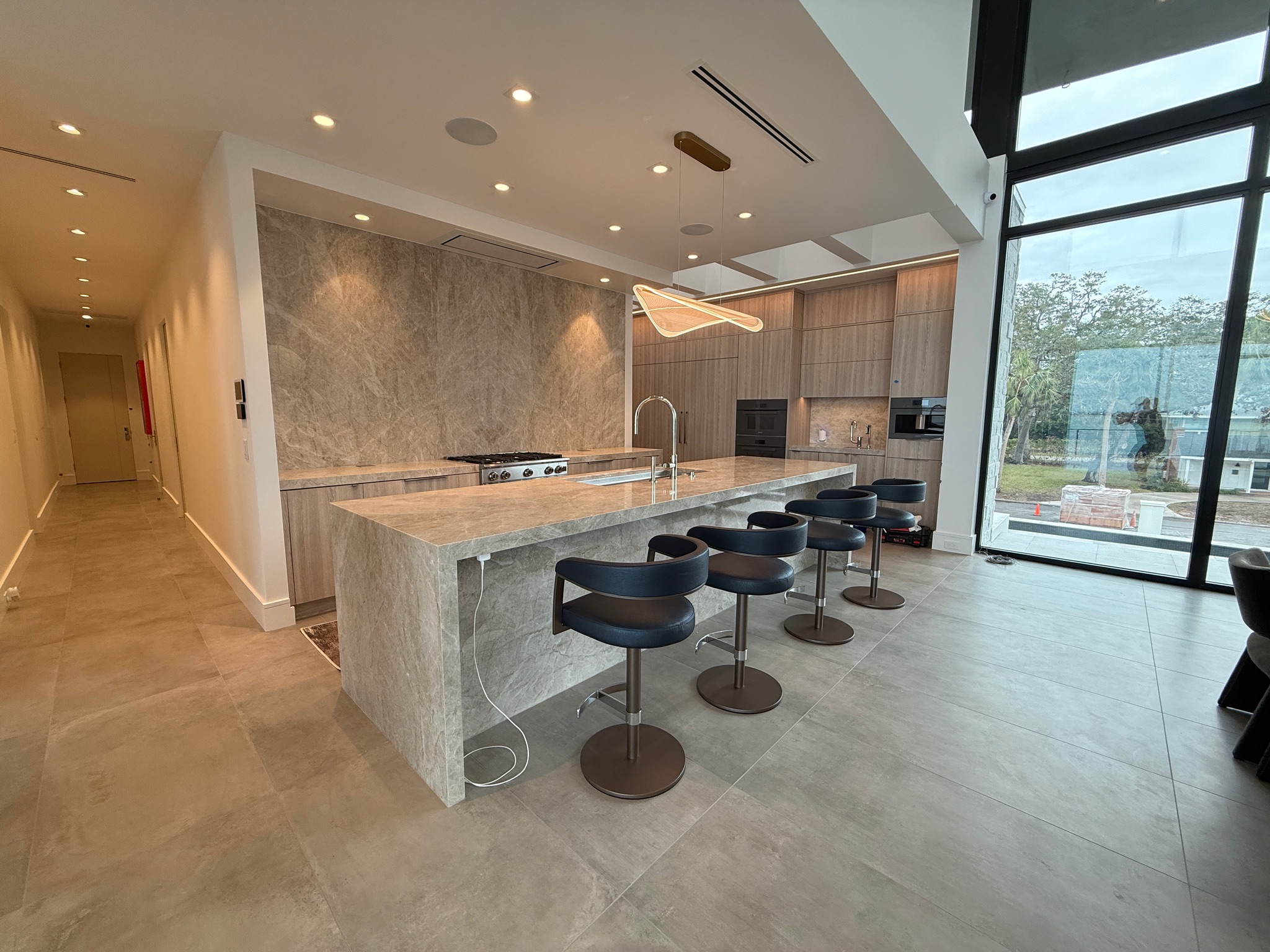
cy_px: 476
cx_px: 635
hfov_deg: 102.1
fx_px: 514
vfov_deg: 85.7
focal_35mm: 14
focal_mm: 2.22
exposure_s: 1/120
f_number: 2.2
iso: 125
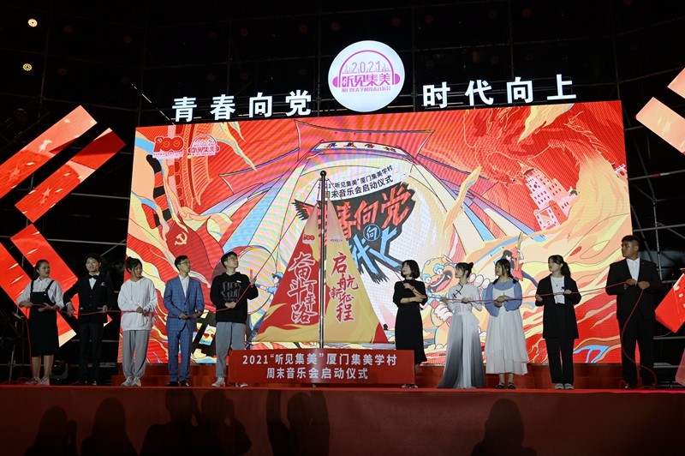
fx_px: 684
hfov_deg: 53.2
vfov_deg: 36.8
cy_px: 228
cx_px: 342
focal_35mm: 36
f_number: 4.8
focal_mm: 36
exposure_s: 1/50
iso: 100
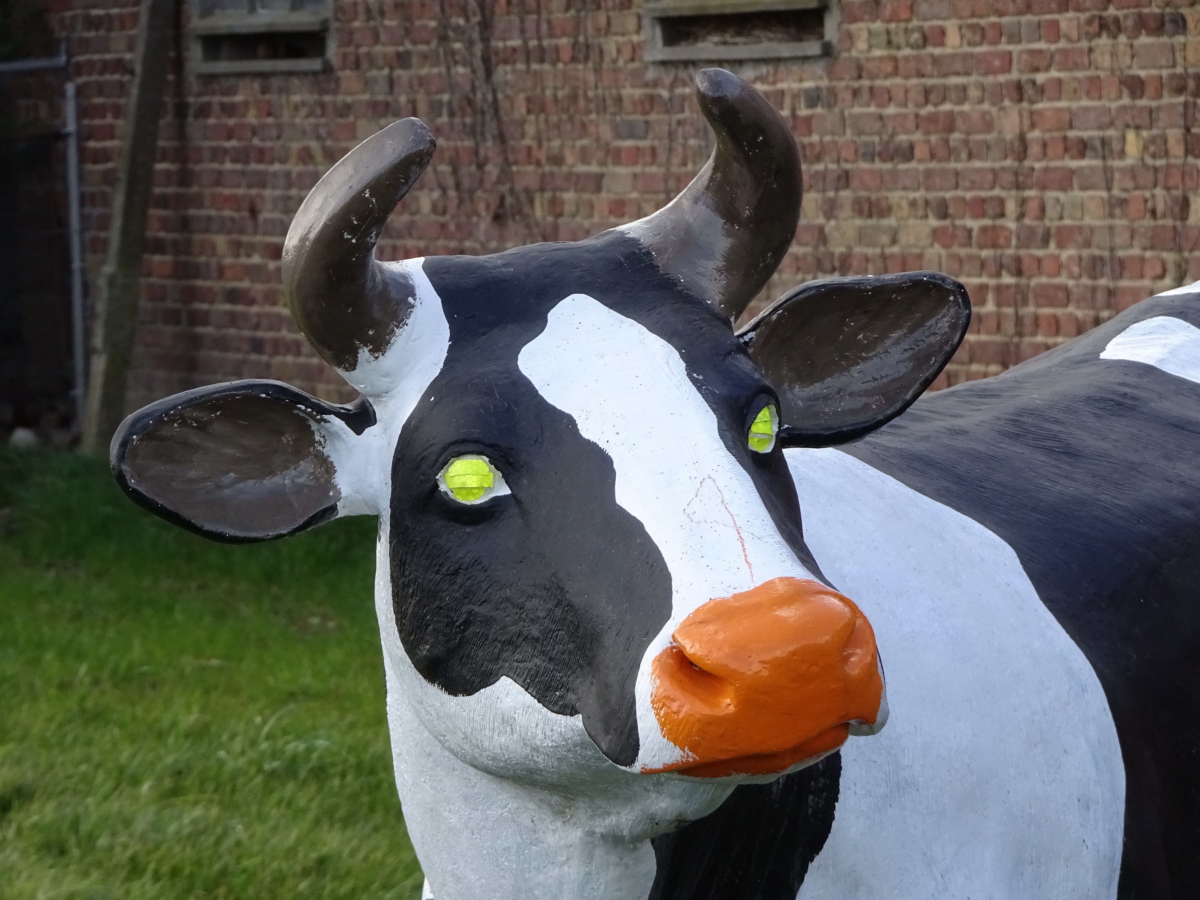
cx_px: 600
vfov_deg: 6.8
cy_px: 450
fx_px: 7592
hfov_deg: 9.0
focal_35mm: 219
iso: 250
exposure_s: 1/250
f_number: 6.3
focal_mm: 37.35
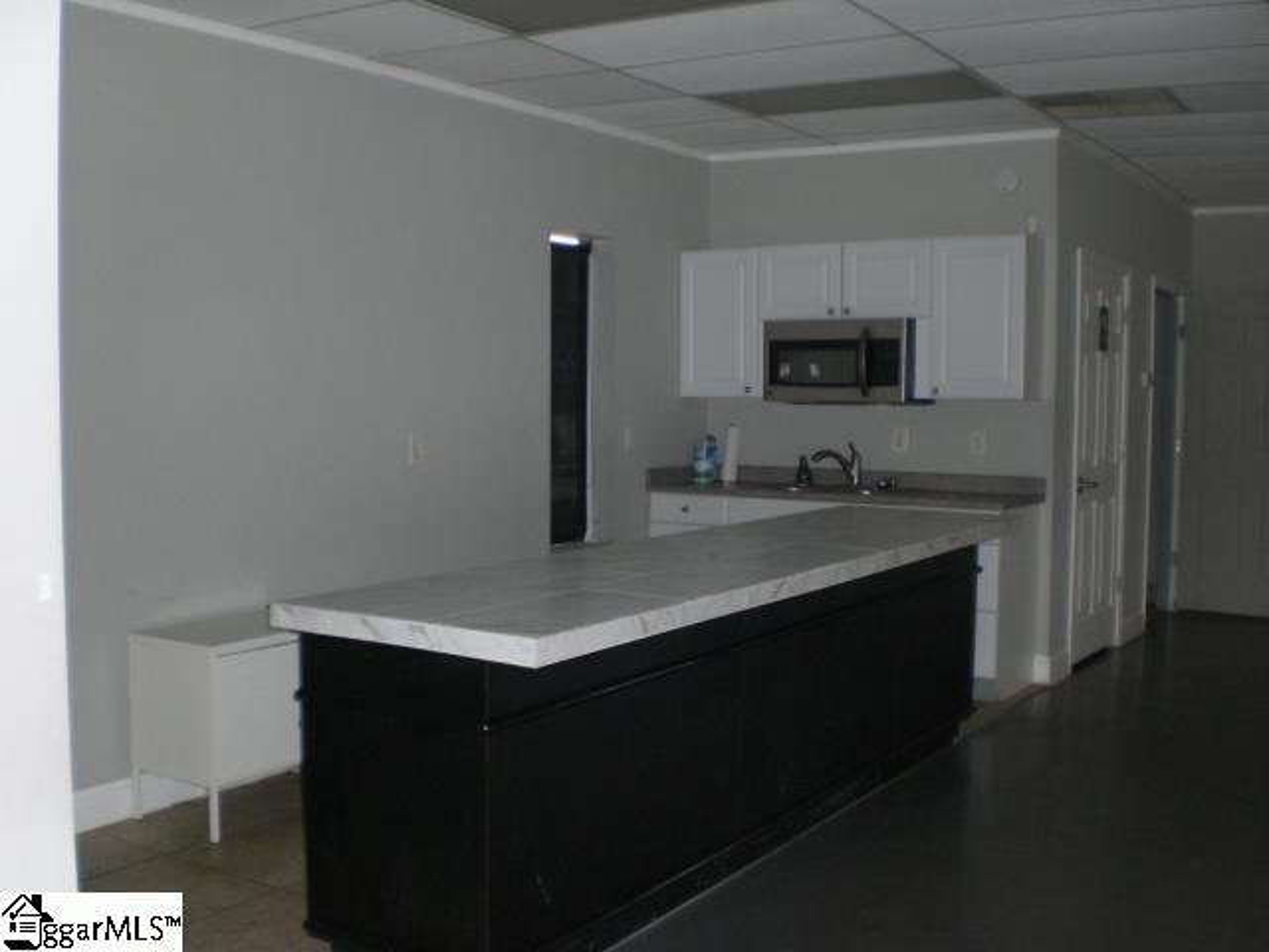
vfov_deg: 37.7
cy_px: 476
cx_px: 634
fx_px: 1393
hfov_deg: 49.0
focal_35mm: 38
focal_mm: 6.3
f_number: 3.1
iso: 200
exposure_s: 1/60
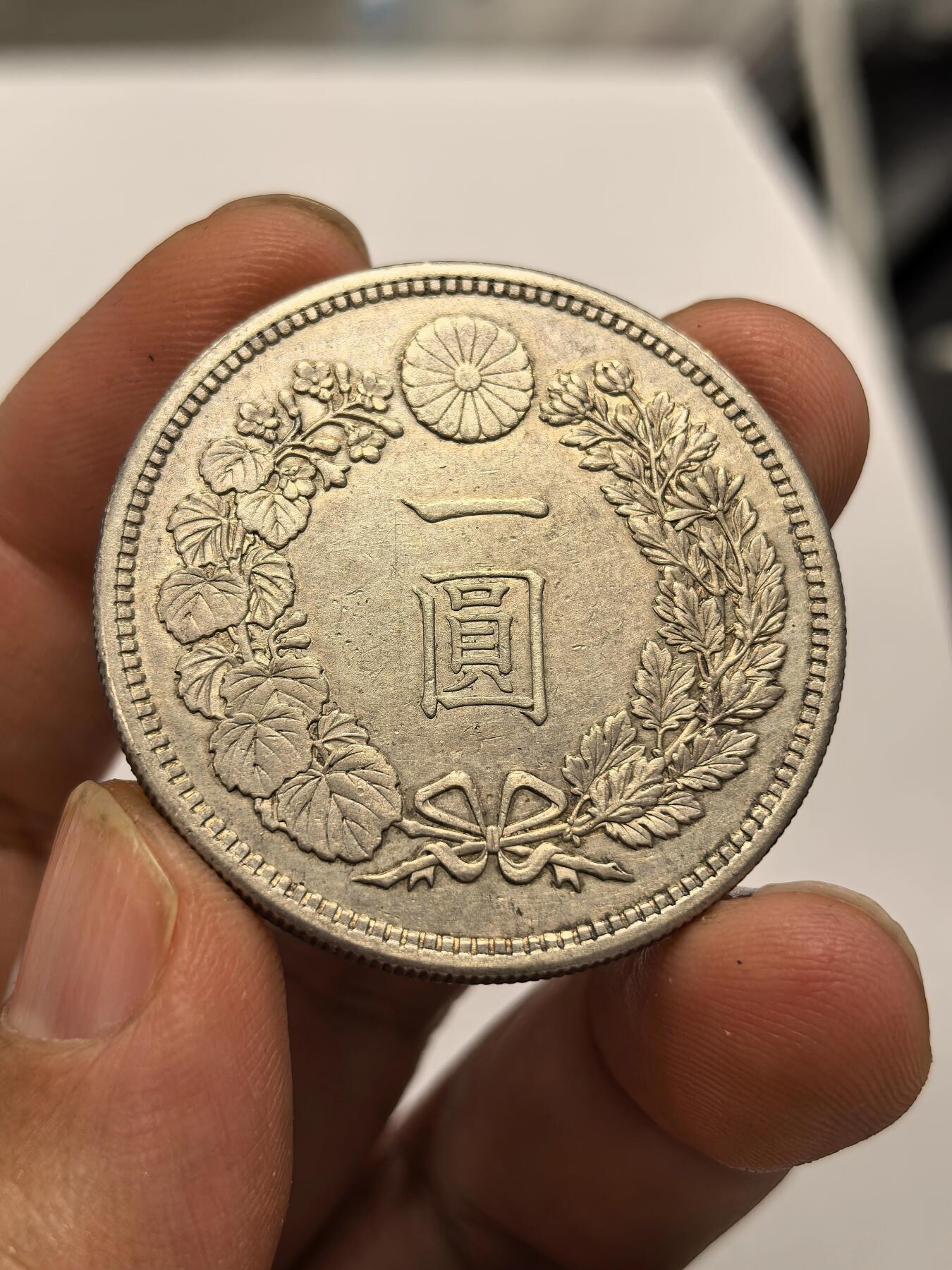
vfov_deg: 35.5
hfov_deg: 27.0
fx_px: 1980
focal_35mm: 54
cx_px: 476
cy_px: 635
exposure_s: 1/100
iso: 200
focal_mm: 6.98
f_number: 2
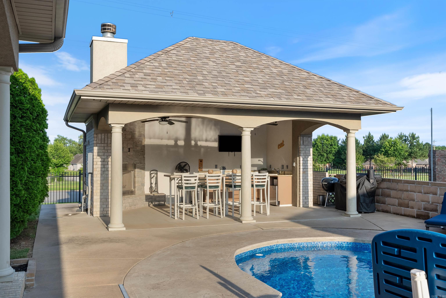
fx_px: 434
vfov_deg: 37.9
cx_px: 223
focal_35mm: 35
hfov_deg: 54.4
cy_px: 149
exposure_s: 1/160
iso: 250
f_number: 9
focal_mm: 35
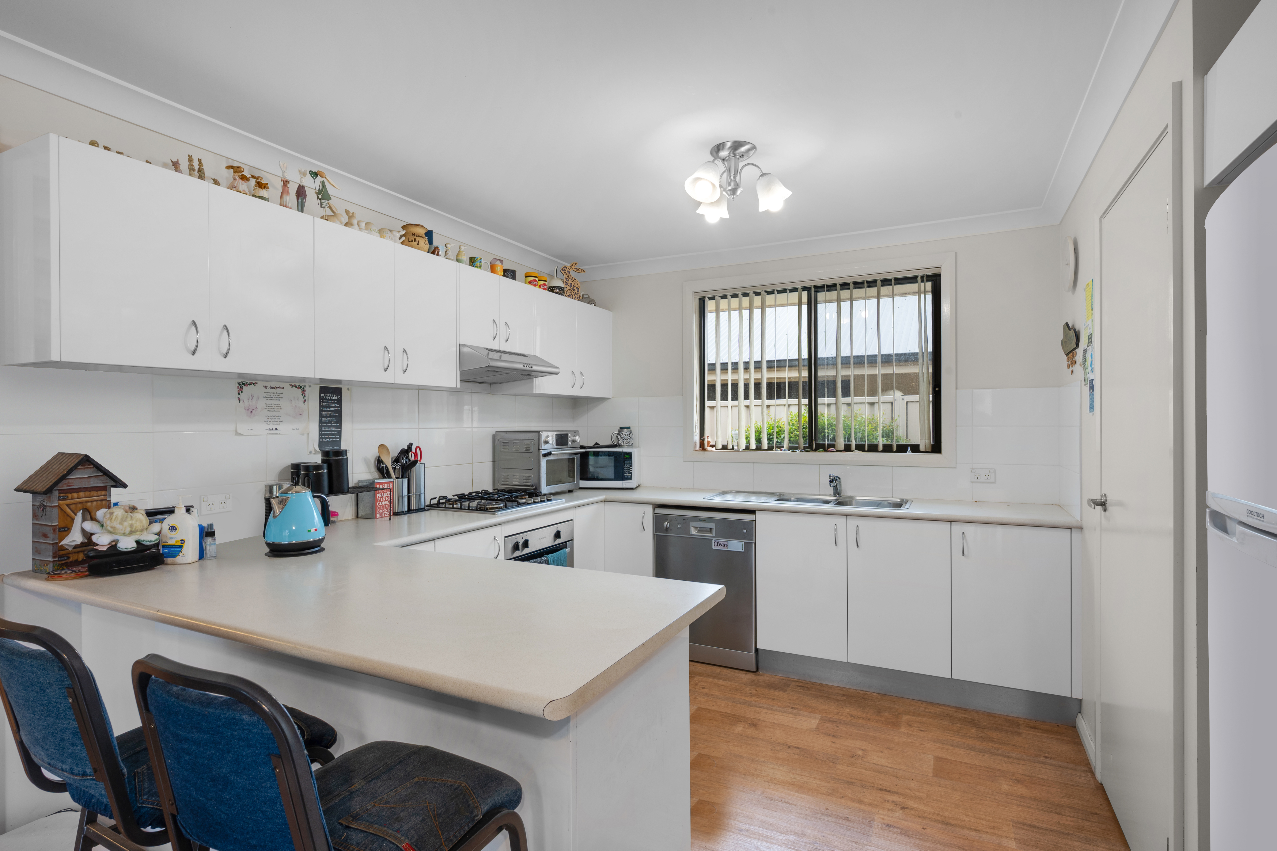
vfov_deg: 67.4
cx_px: 638
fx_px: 638
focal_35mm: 18
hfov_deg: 90.0
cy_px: 426
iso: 160
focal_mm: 18
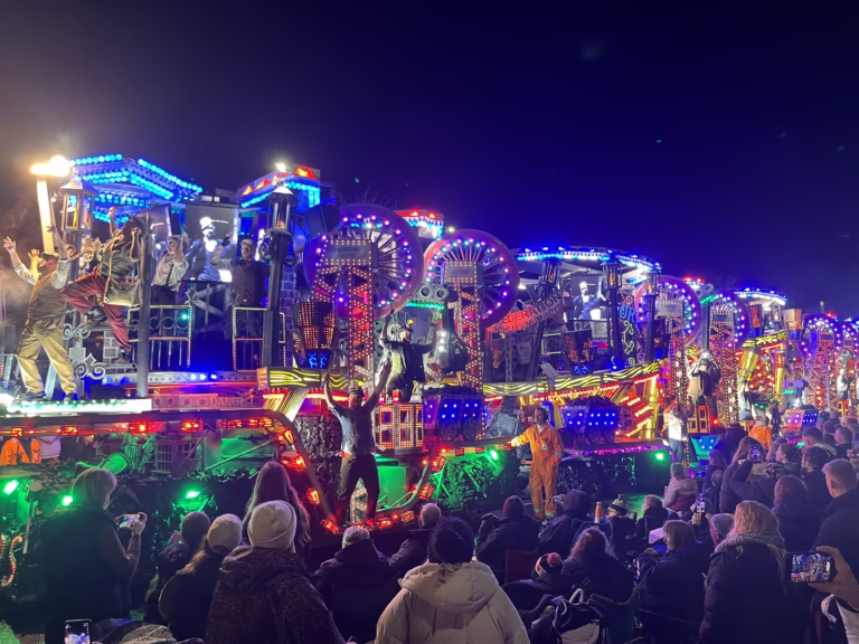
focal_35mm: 26
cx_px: 430
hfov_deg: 67.3
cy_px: 322
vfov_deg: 53.1
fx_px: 645
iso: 160
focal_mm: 5.1
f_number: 1.6
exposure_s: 1/54
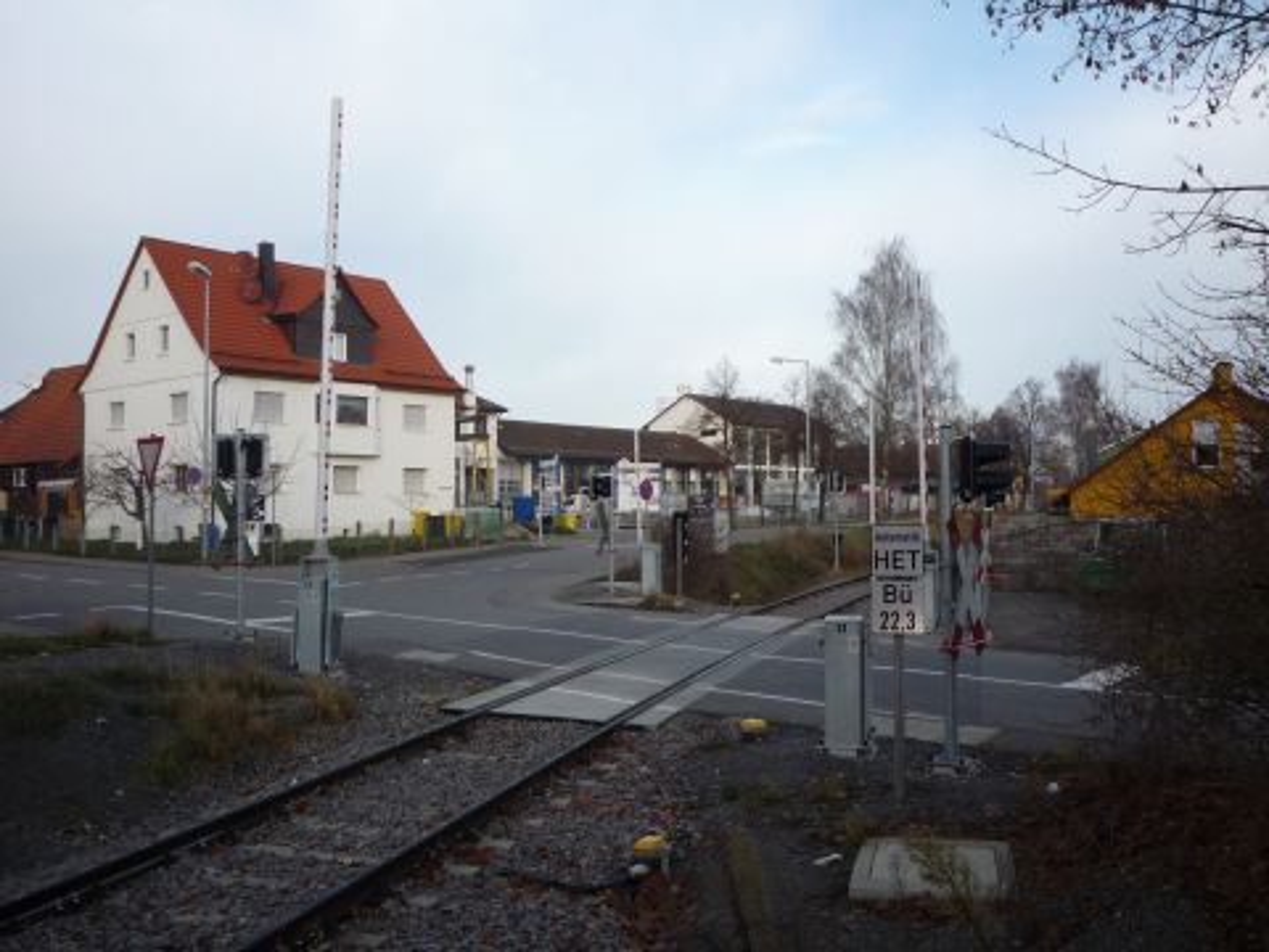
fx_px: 1173
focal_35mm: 32
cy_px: 476
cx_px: 634
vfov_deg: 44.2
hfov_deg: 56.8
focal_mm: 5.2
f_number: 4
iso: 100
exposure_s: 1/250
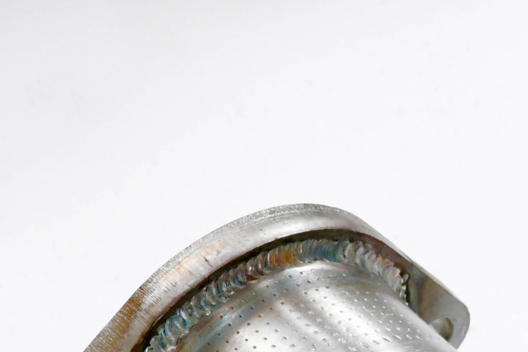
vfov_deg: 3.0
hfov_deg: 4.5
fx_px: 6760
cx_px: 572
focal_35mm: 461
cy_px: 420
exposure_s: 1/160
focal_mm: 116
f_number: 13
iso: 3200
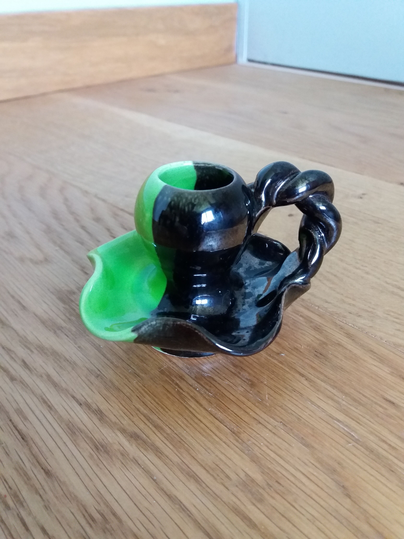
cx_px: 202
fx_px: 436
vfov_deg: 63.4
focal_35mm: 28
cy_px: 270
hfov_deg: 49.7
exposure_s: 1/17
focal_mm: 3.7
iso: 320
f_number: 1.9
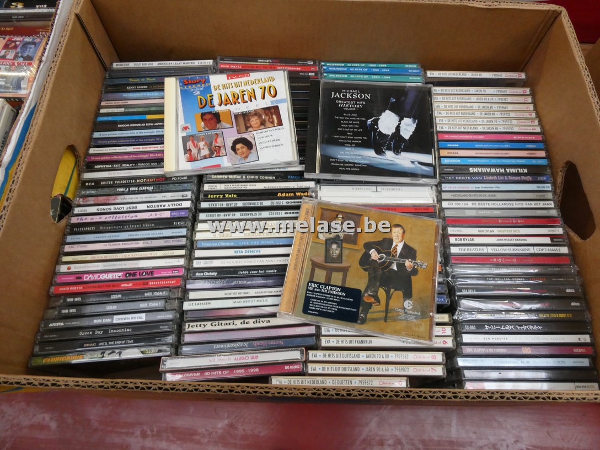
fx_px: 416
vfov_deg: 56.8
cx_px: 300
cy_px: 225
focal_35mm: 24
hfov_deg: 71.6
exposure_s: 1/60
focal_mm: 4.3
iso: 400
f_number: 3.3
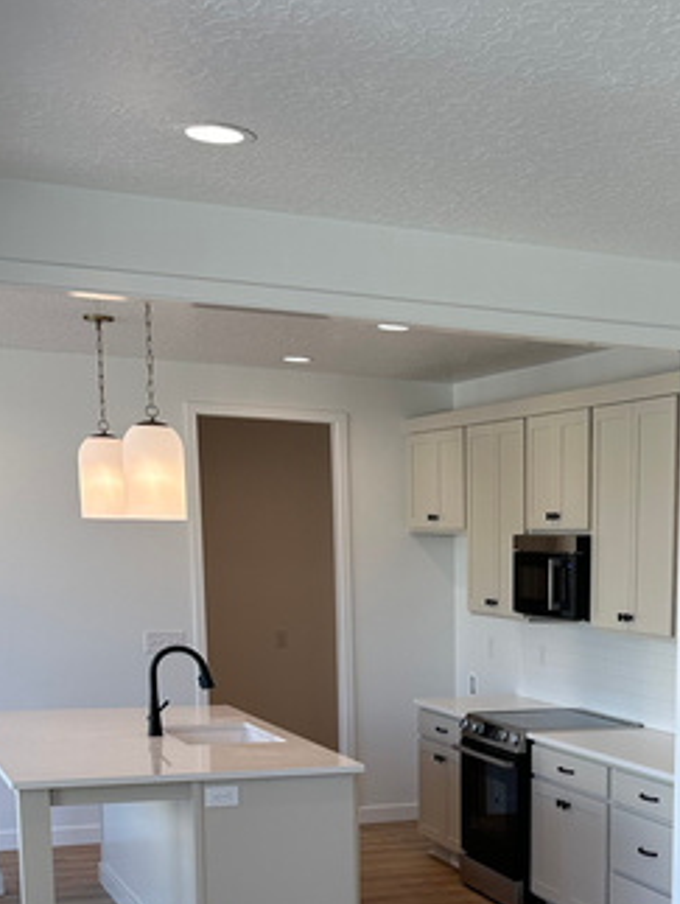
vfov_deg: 32.1
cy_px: 809
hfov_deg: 24.7
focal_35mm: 57
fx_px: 1490
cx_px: 646
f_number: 1.78
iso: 80
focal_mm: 6.86
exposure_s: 1/279
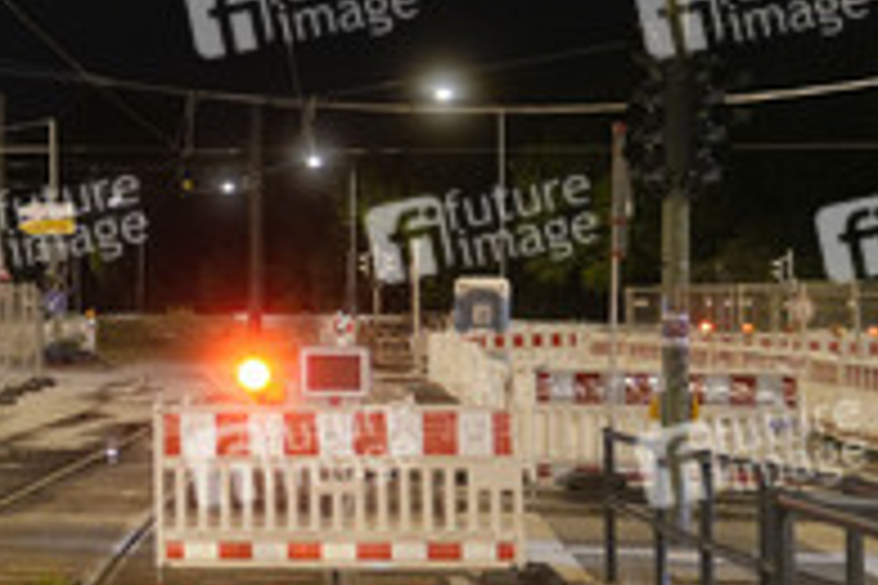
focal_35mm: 104
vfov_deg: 13.1
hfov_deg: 18.9
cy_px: 117
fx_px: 2536
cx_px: -88
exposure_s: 1/30
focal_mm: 30
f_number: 1.6
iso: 1250
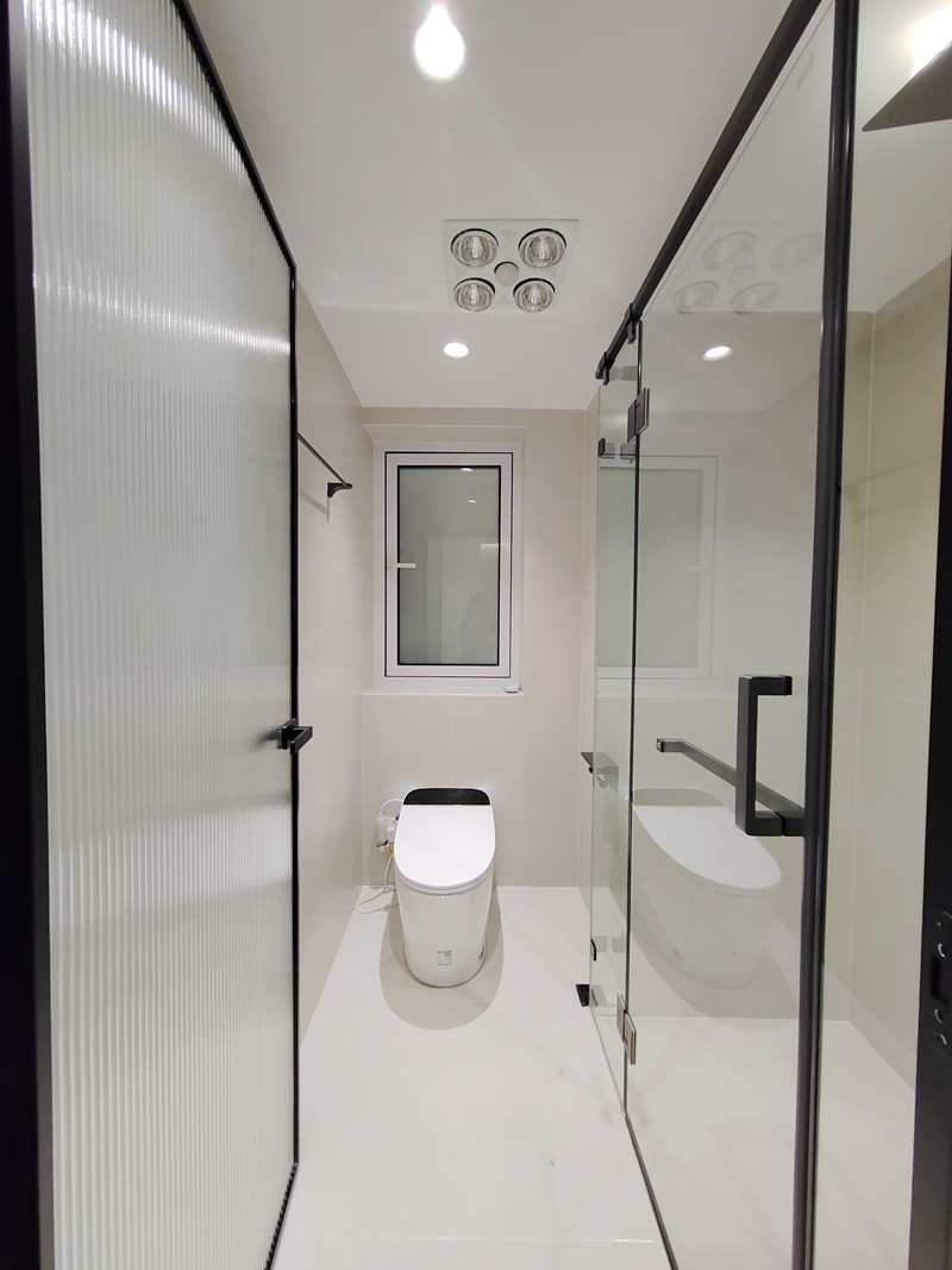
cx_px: 476
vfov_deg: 106.2
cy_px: 635
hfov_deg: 89.9
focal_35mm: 13
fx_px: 477
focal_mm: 2.16
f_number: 2.2
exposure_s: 1/50
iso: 500
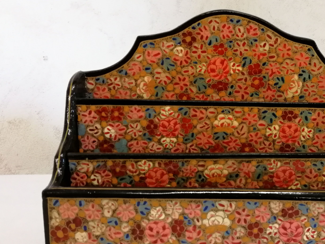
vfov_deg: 35.1
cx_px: 228
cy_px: 142
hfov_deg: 44.8
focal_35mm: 41
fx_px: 385
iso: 100
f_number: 2.2
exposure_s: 1/50
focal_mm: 2.38
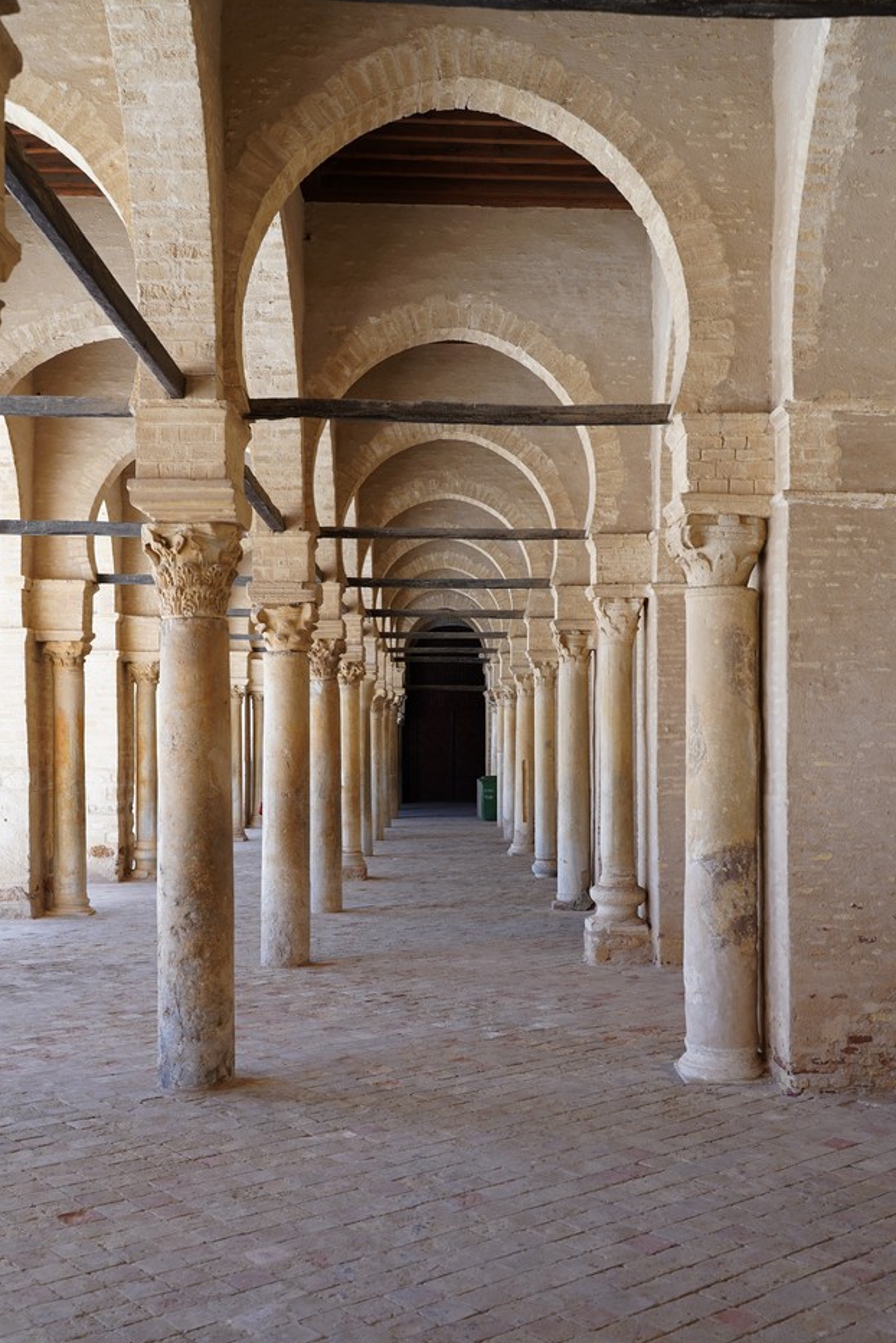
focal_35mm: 36
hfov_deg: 36.9
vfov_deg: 52.9
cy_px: 774
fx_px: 1344
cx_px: 464
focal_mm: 28
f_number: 4.5
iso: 100
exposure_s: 1/80
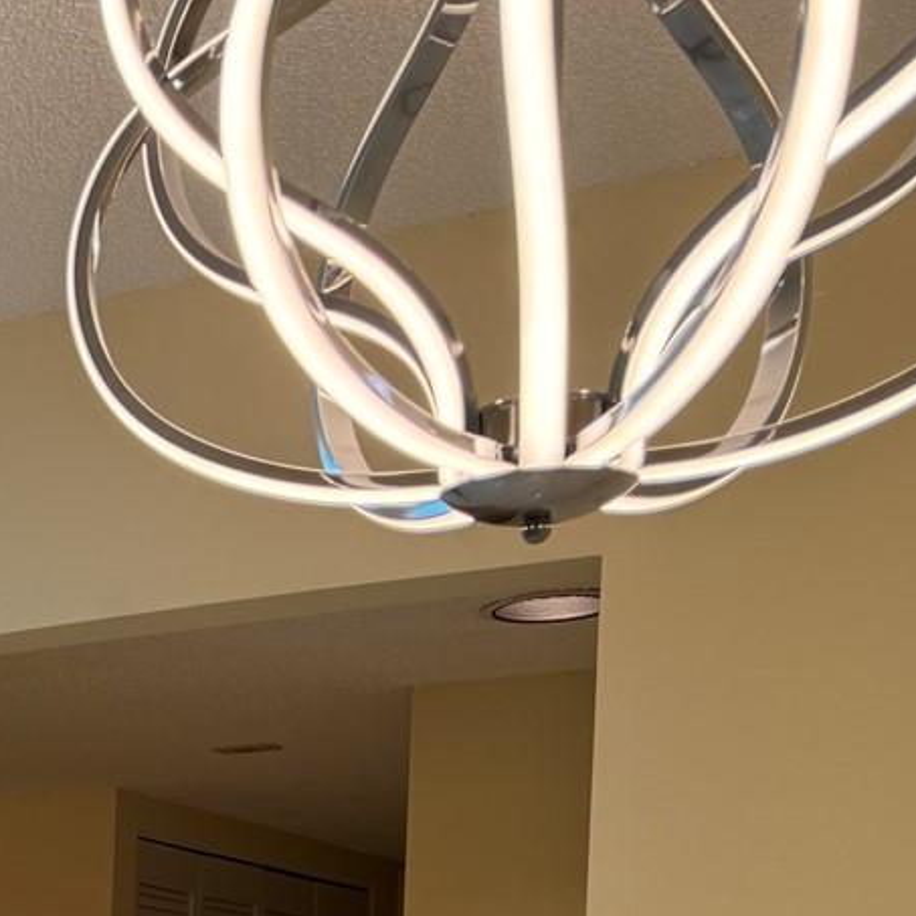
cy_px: 1179
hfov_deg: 19.1
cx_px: -588
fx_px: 2245
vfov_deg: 21.0
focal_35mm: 75
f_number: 1.78
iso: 125
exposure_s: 1/120
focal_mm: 6.86
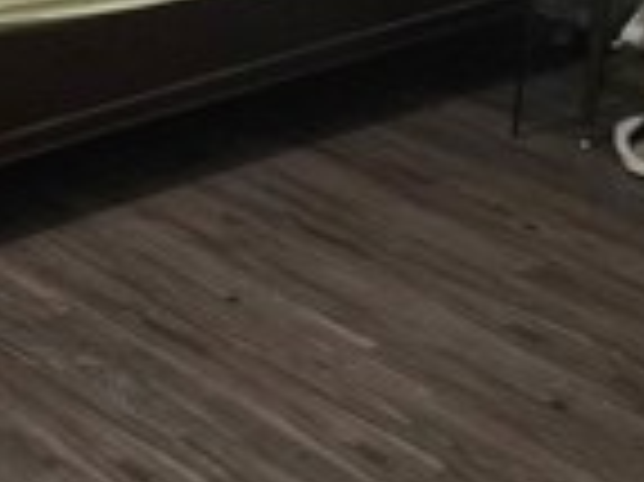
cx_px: -297
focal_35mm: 103
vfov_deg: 13.8
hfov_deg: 17.4
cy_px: -131
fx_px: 1915
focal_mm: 5.4
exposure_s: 1/120
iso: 400
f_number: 1.8
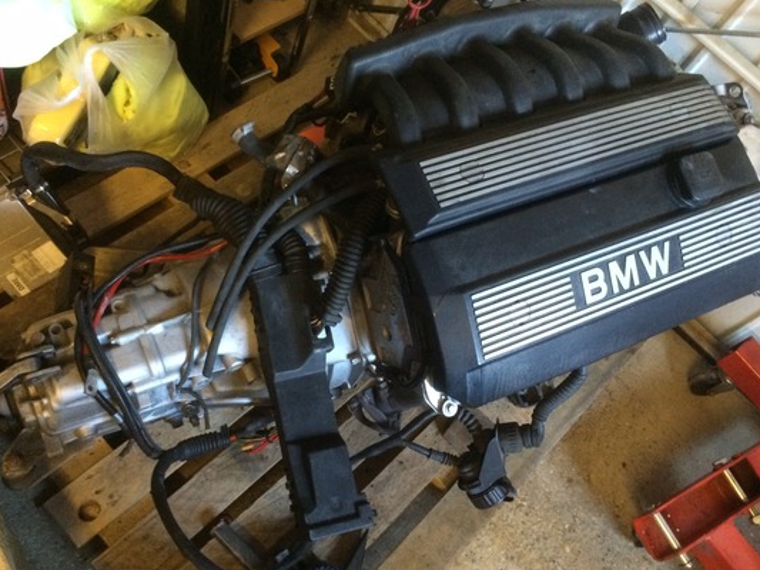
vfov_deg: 39.7
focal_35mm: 36
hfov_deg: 51.3
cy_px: 285
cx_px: 362
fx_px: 791
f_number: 2.2
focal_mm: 4.12
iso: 320
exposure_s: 1/20
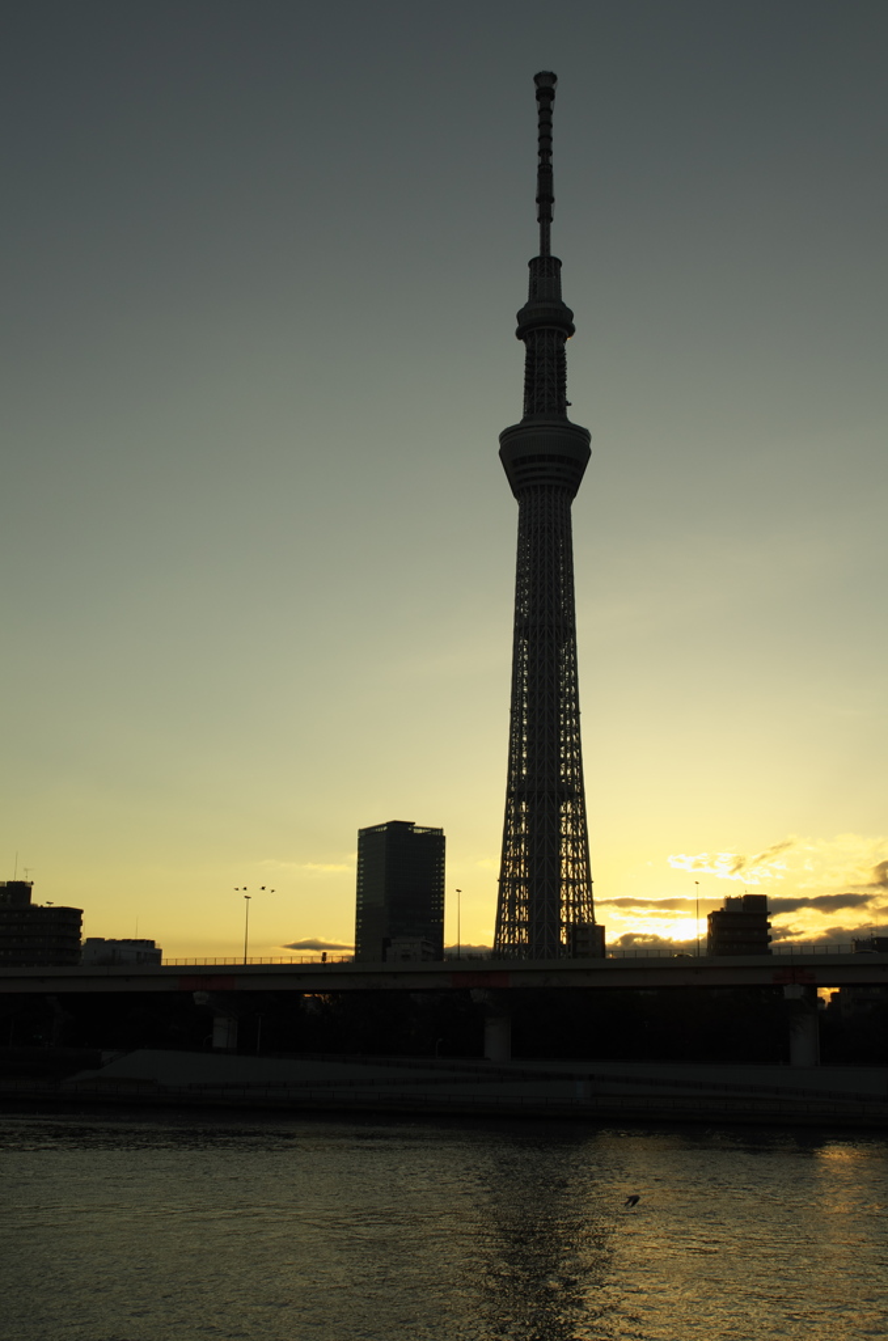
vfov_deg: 48.0
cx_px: 444
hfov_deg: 32.9
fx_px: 1506
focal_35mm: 40
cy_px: 670
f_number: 8
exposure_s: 1/320
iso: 100
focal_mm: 27
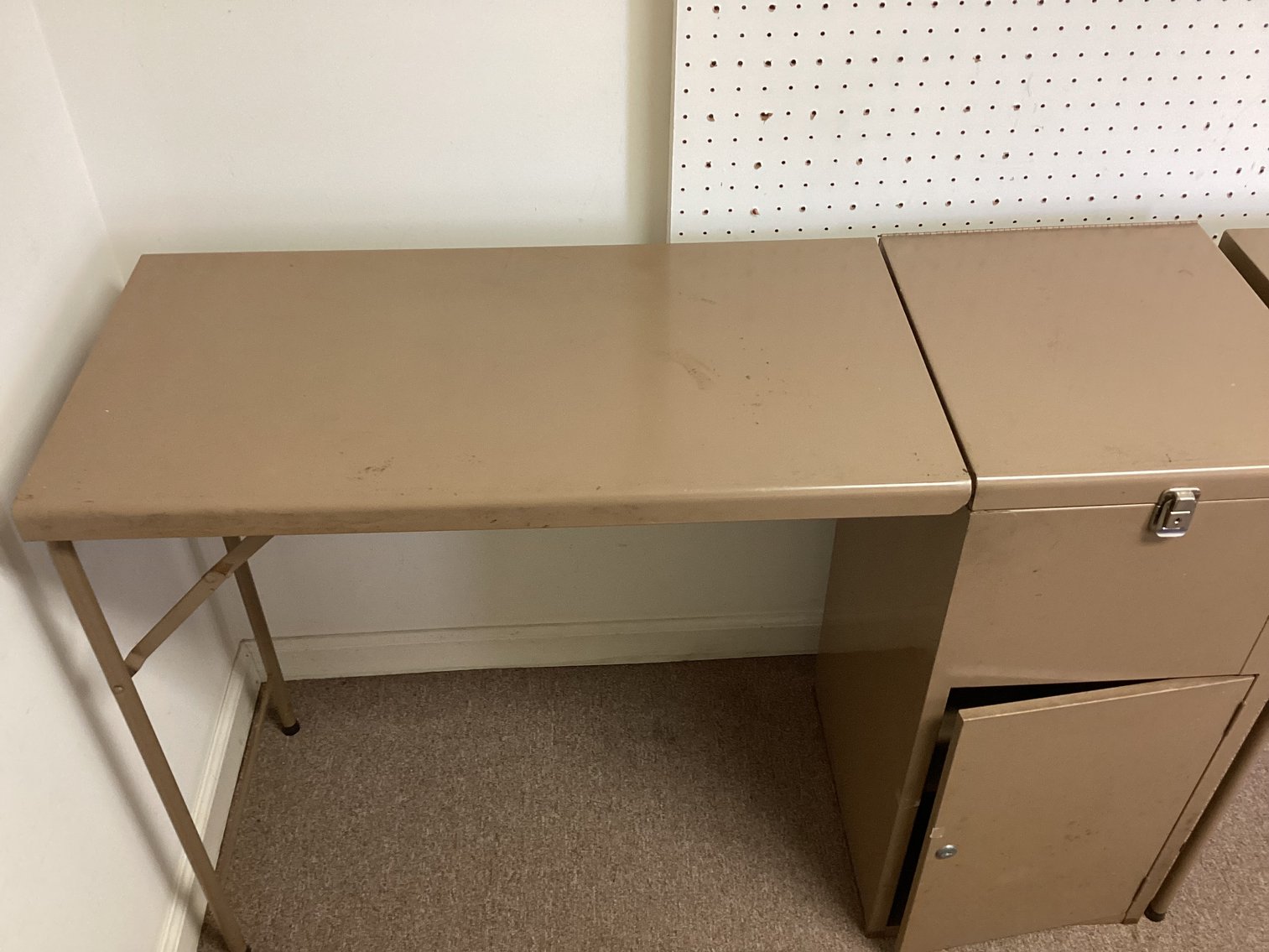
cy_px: 476
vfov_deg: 45.4
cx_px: 634
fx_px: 1137
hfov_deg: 58.3
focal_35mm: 31
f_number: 2.4
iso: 160
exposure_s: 1/60
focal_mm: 3.3
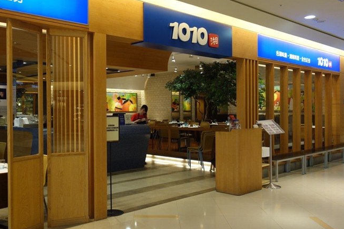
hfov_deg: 51.7
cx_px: 143
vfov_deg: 35.9
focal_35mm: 37
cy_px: 112
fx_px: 353
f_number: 2.2
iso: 250
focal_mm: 11.18
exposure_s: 1/40
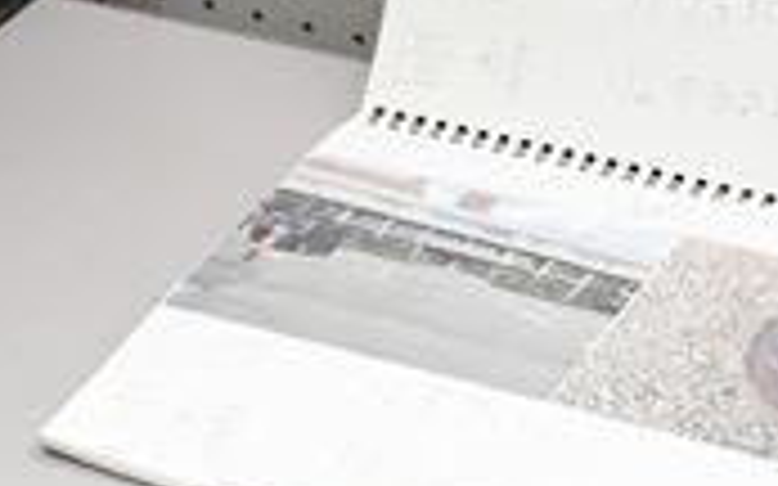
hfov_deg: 16.8
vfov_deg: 10.6
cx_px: 463
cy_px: 290
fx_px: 2628
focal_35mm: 124
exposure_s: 1/250
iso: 1600
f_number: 14
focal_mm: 28
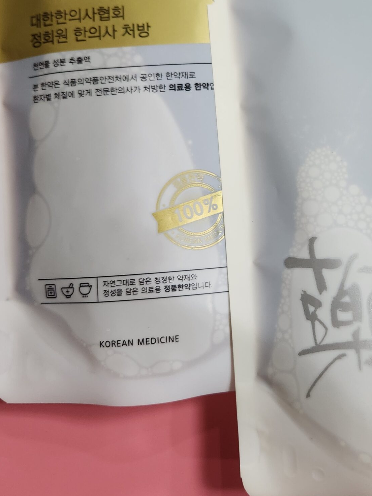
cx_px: 288
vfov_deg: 46.0
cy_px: 160
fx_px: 573
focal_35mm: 40
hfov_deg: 35.0
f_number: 1.8
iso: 250
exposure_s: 1/120
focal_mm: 5.4
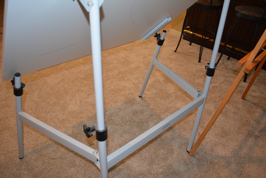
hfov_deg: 67.4
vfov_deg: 47.9
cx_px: 133
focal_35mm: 27
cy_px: 89
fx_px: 199
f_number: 3.5
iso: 720
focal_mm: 18
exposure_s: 1/60
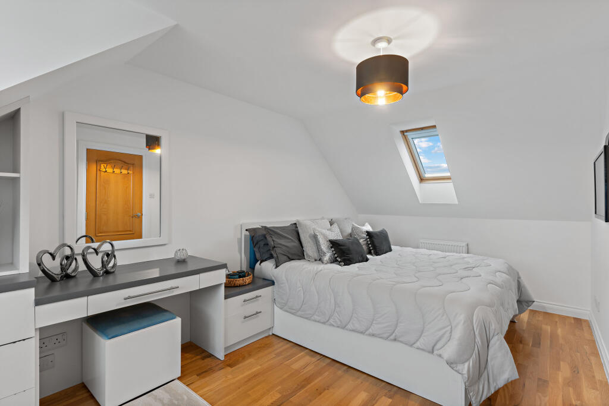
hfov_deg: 93.3
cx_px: 304
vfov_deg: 70.5
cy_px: 203
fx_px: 288
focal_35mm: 17
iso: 250
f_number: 8
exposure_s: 1
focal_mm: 17
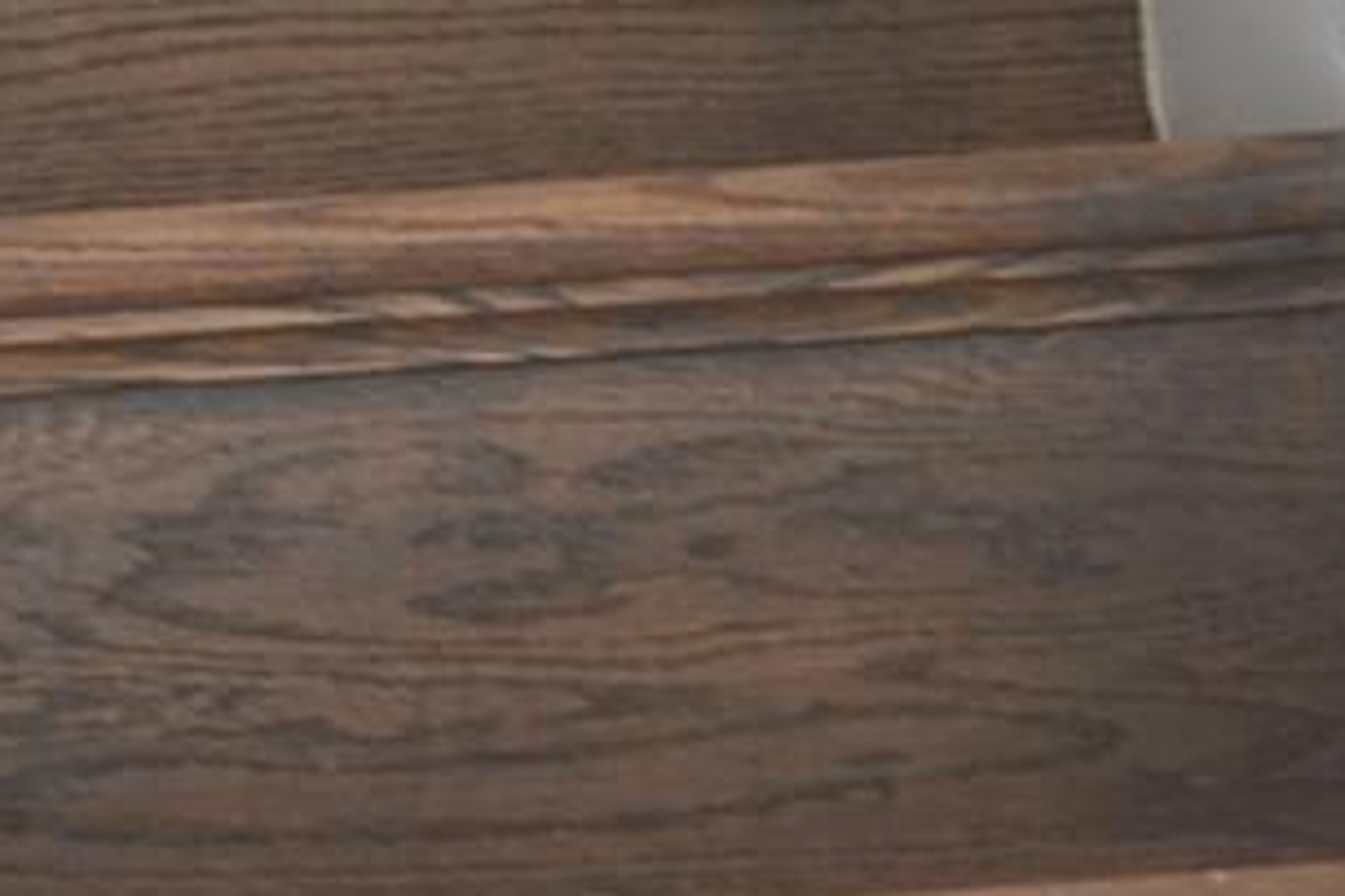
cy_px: -1518
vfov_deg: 6.1
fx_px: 7892
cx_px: -88
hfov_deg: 9.7
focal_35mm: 211
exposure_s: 1/40
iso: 200
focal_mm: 21
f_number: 6.3
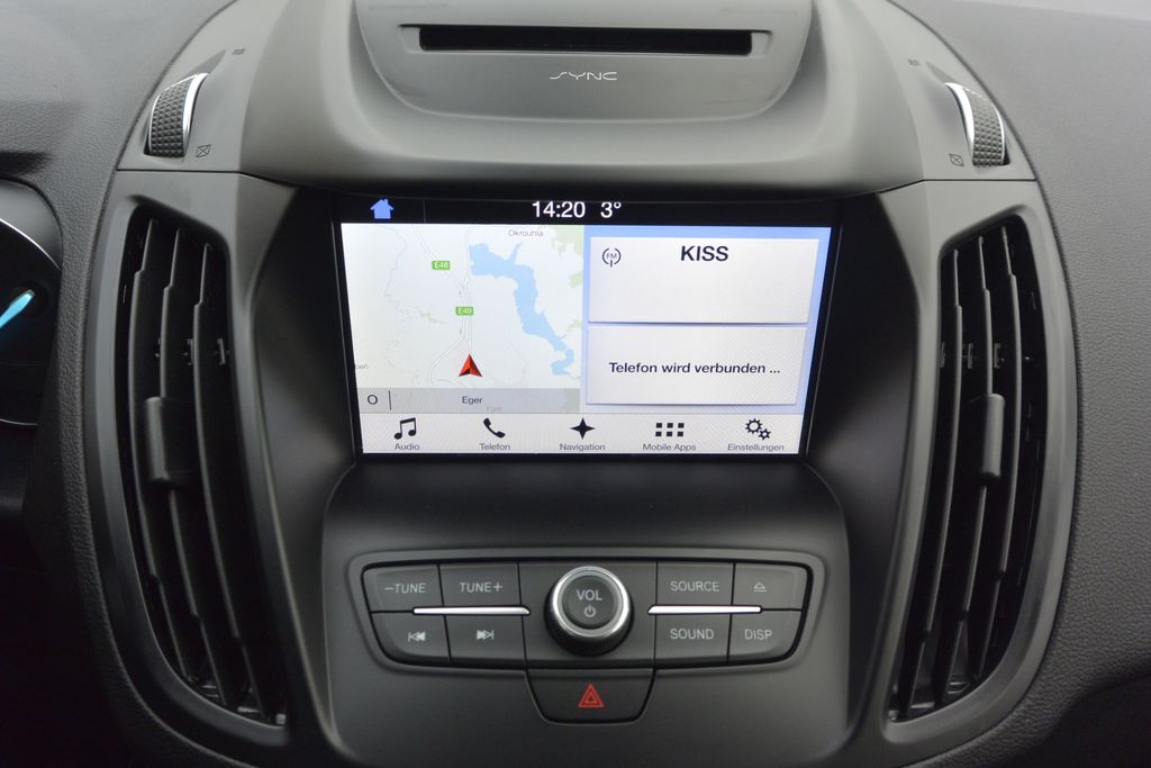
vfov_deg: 46.4
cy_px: 384
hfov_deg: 65.5
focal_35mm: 28
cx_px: 576
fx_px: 895
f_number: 3.5
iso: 250
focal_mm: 10.7
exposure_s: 1/125
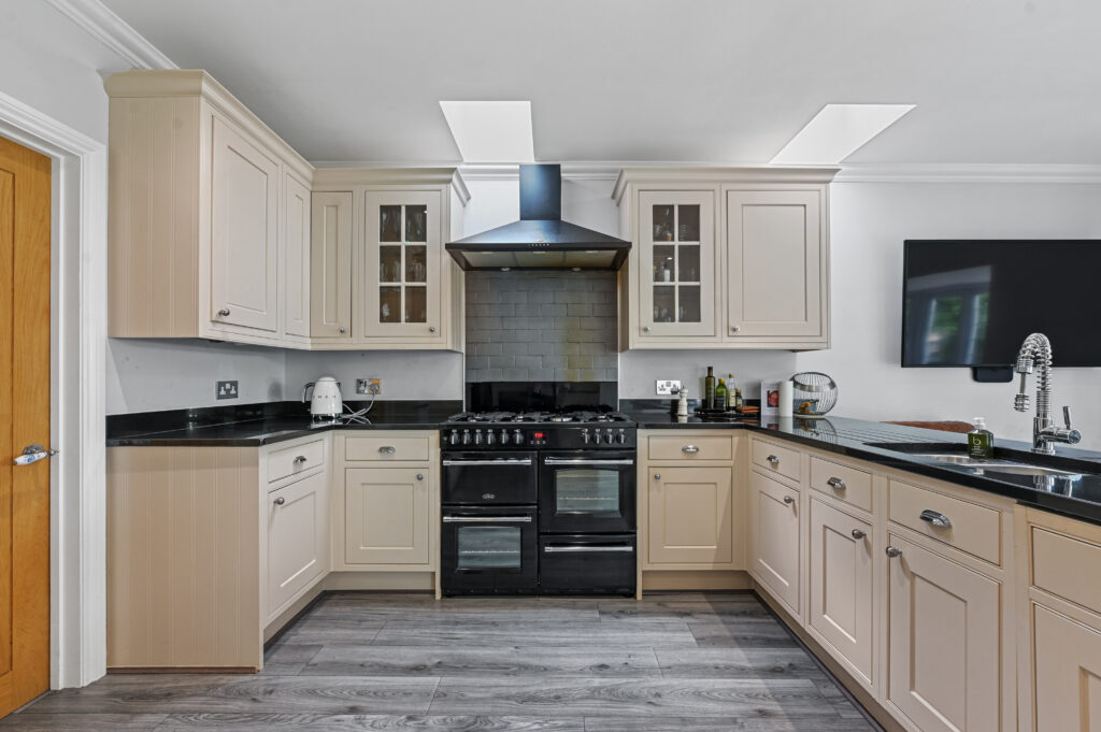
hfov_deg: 104.3
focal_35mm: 14
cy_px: 366
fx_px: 428
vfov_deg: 81.1
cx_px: 550
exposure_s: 1/2
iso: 400
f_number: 8
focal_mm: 14
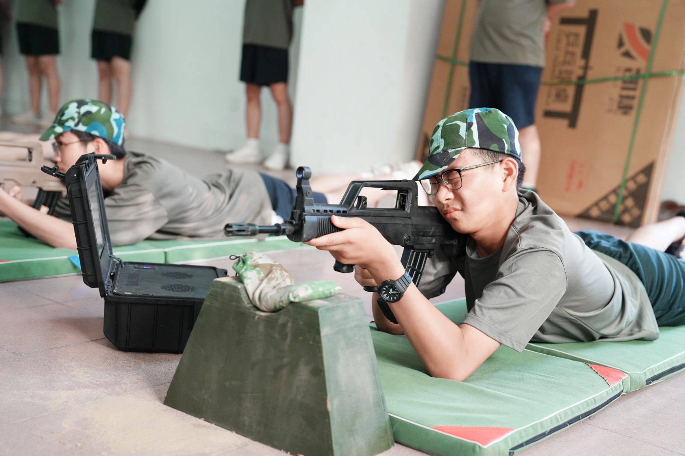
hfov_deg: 39.6
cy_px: 228
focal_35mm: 50
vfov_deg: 27.0
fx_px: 951
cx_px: 342
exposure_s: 1/200
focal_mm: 50
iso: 800
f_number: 2.8
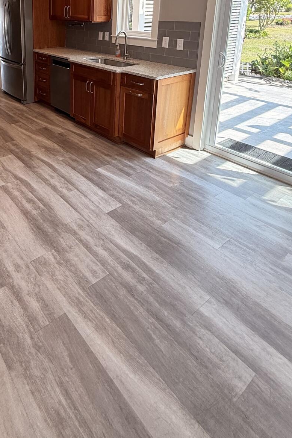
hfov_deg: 48.4
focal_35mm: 25
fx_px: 304
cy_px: 79
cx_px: 59
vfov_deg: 64.3
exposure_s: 1/120
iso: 80
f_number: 2.2
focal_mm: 2.22
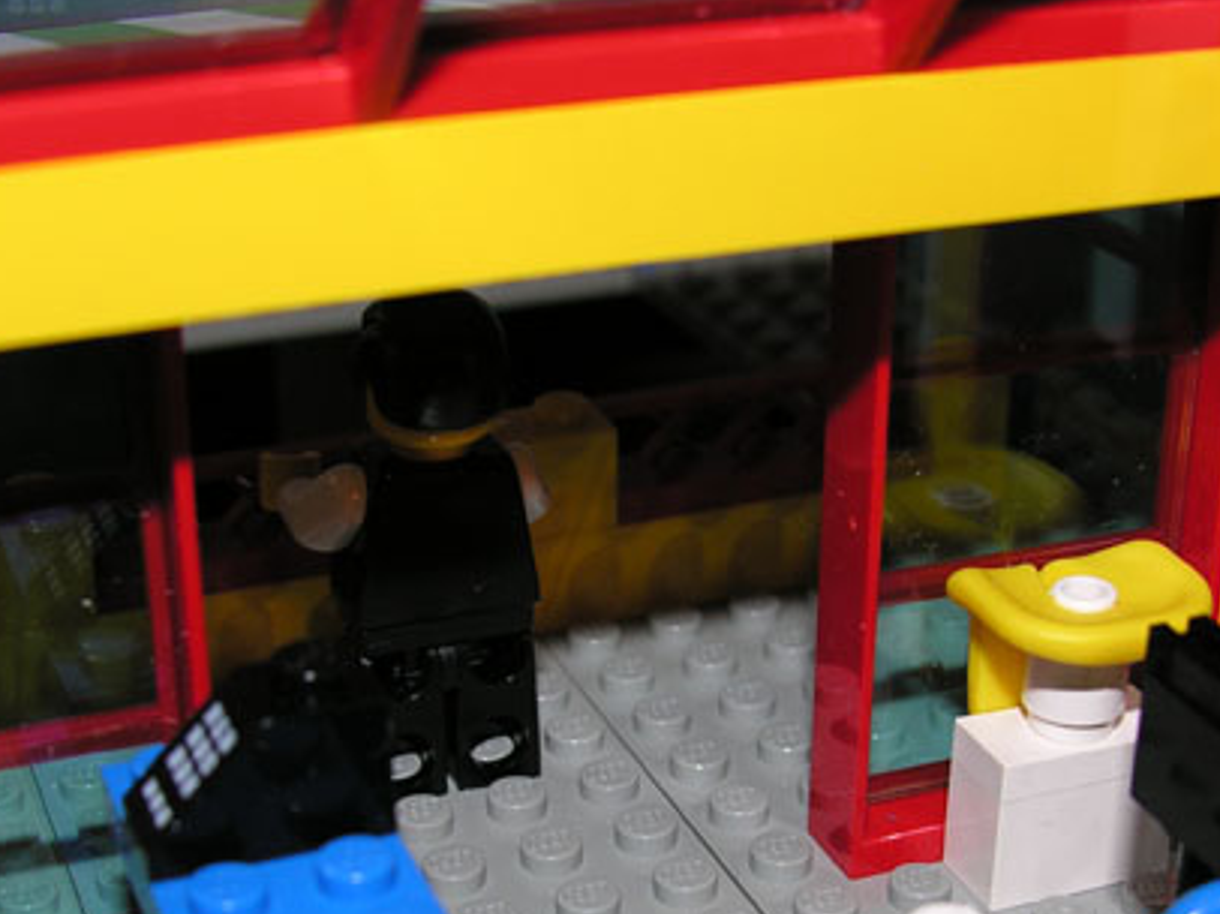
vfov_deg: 21.0
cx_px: 607
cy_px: 752
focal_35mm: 69
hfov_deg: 28.2
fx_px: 2430
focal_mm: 8.9
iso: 50
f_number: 2.8
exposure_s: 1/60.1
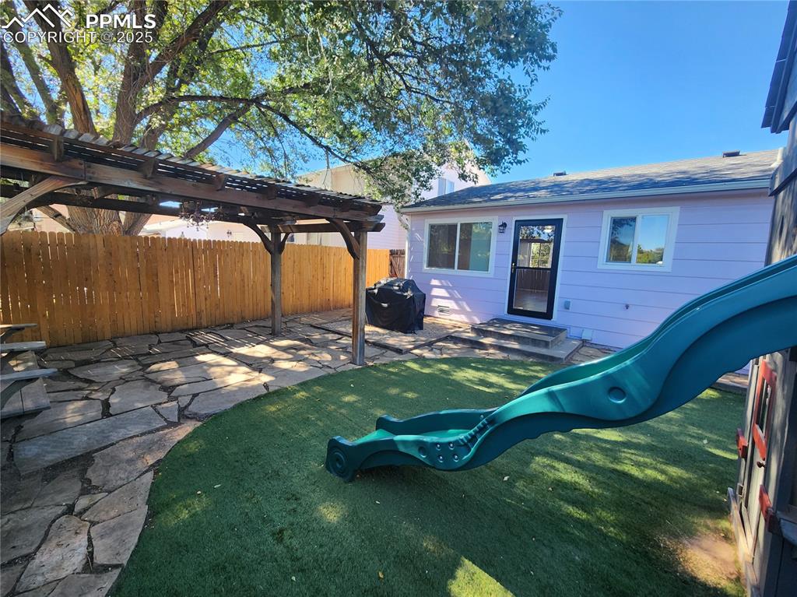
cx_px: 398
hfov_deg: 106.2
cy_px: 298
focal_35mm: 13
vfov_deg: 89.9
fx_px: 299
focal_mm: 2.2
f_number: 2.2
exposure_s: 1/183
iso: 50
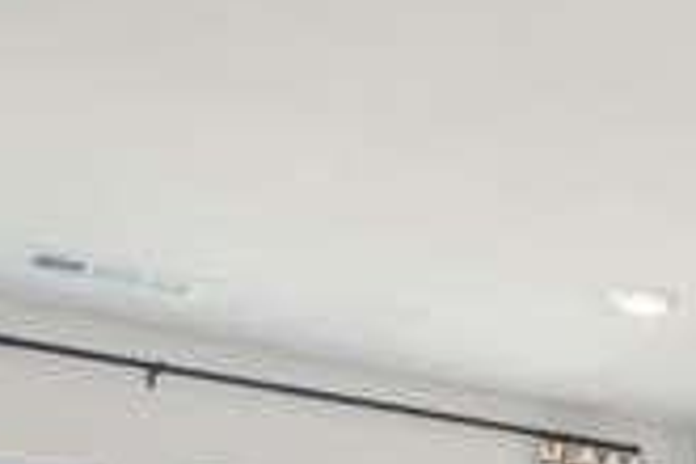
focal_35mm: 62
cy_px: 709
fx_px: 1199
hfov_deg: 27.2
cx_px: 903
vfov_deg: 19.1
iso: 400
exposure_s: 1/30
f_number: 8
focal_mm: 16
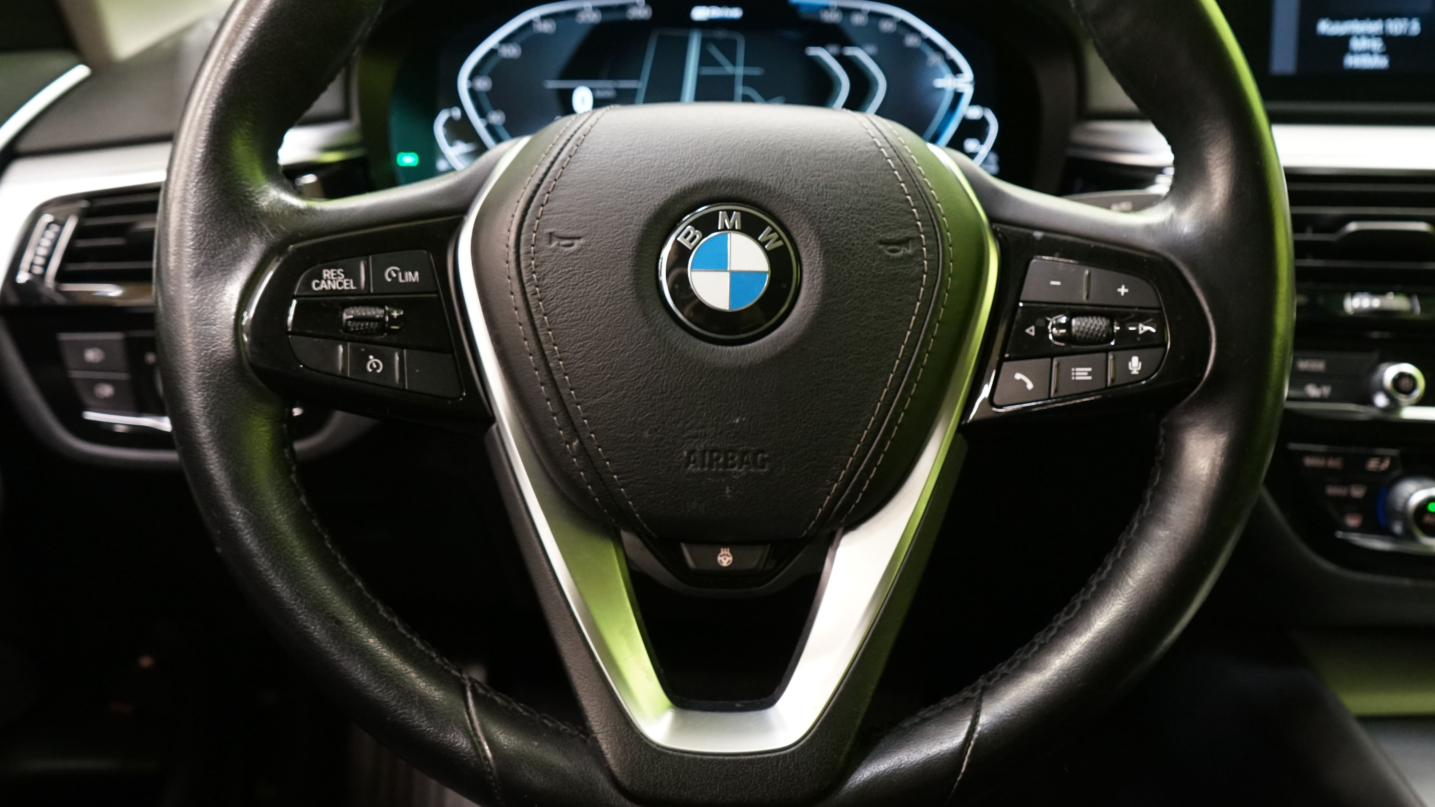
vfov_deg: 33.6
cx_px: 730
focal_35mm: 35
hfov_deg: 56.6
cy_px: 322
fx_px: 1332
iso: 2500
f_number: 5
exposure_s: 1/15
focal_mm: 29
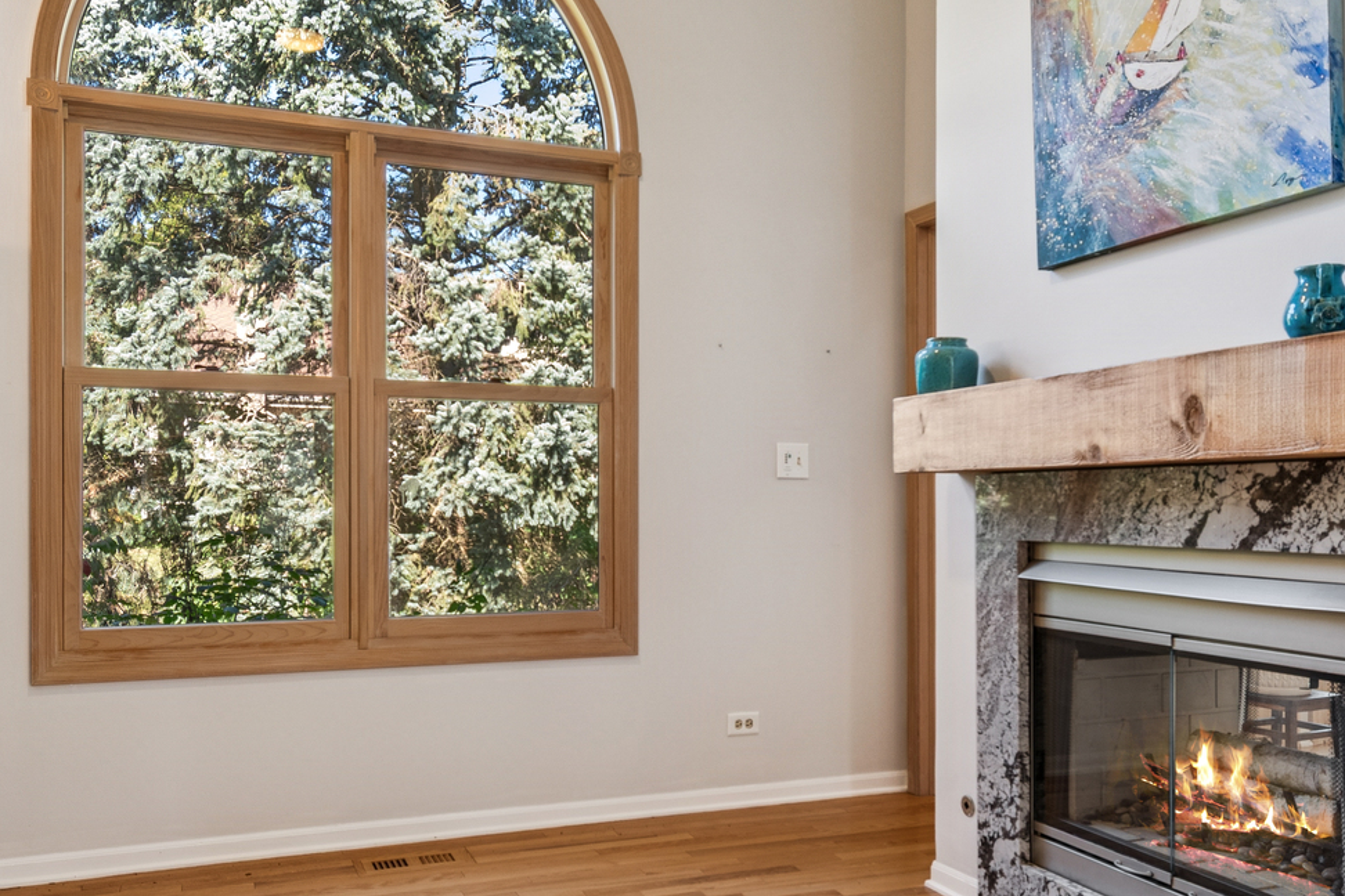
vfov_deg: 43.5
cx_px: 696
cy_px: 503
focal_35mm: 30
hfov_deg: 61.9
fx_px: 1121
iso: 250
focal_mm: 12
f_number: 8
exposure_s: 1/15
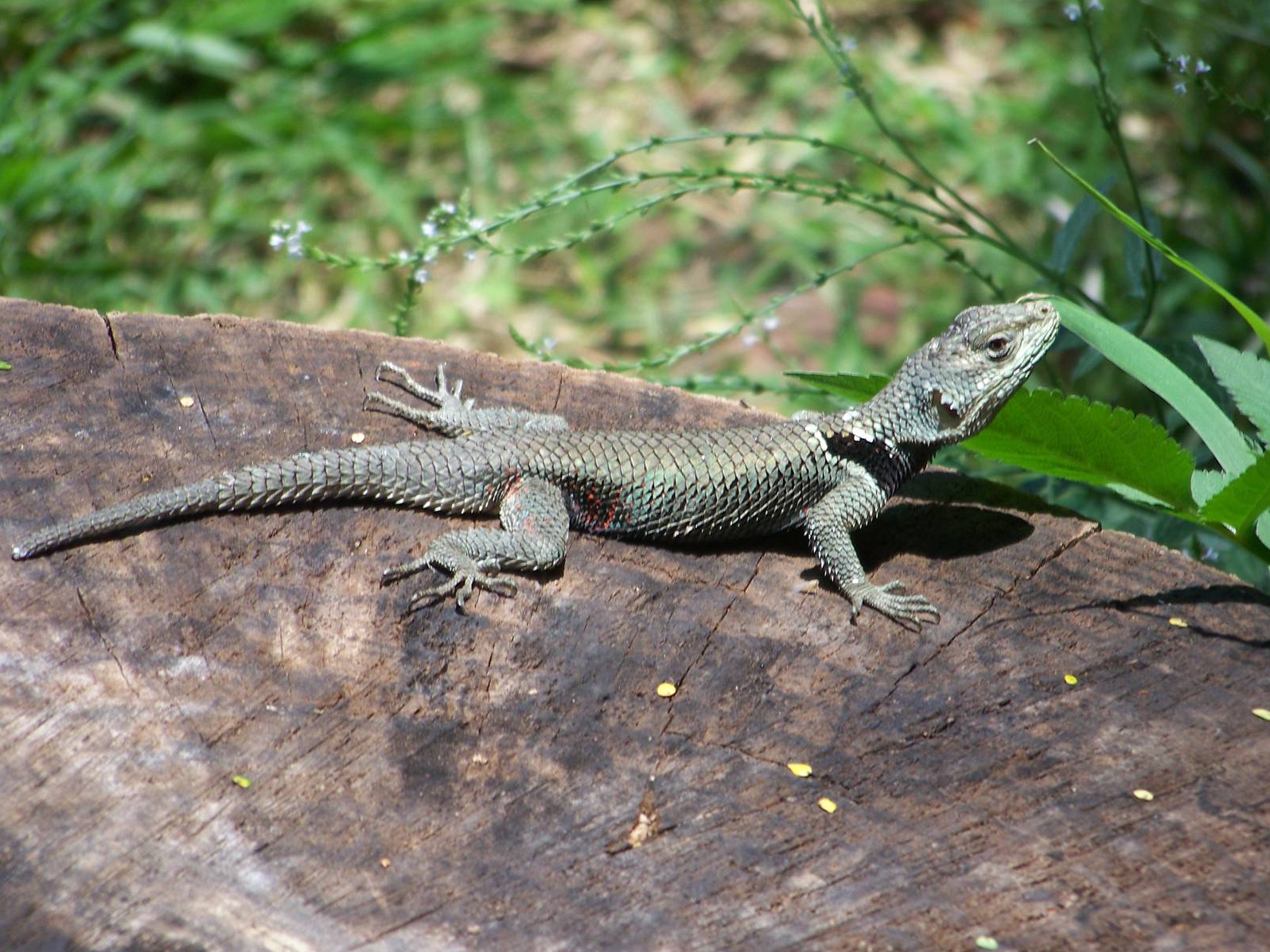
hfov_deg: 4.6
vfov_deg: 3.4
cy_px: 476
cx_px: 635
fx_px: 15886
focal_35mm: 433
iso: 64
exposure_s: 1/250
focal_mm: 70.2
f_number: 4.8
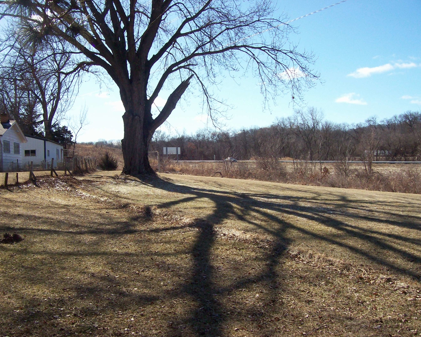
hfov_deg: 47.9
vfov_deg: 39.2
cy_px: 168
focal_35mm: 38
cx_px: 202
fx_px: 473
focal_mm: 6
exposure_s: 1/518
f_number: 4.8
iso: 80
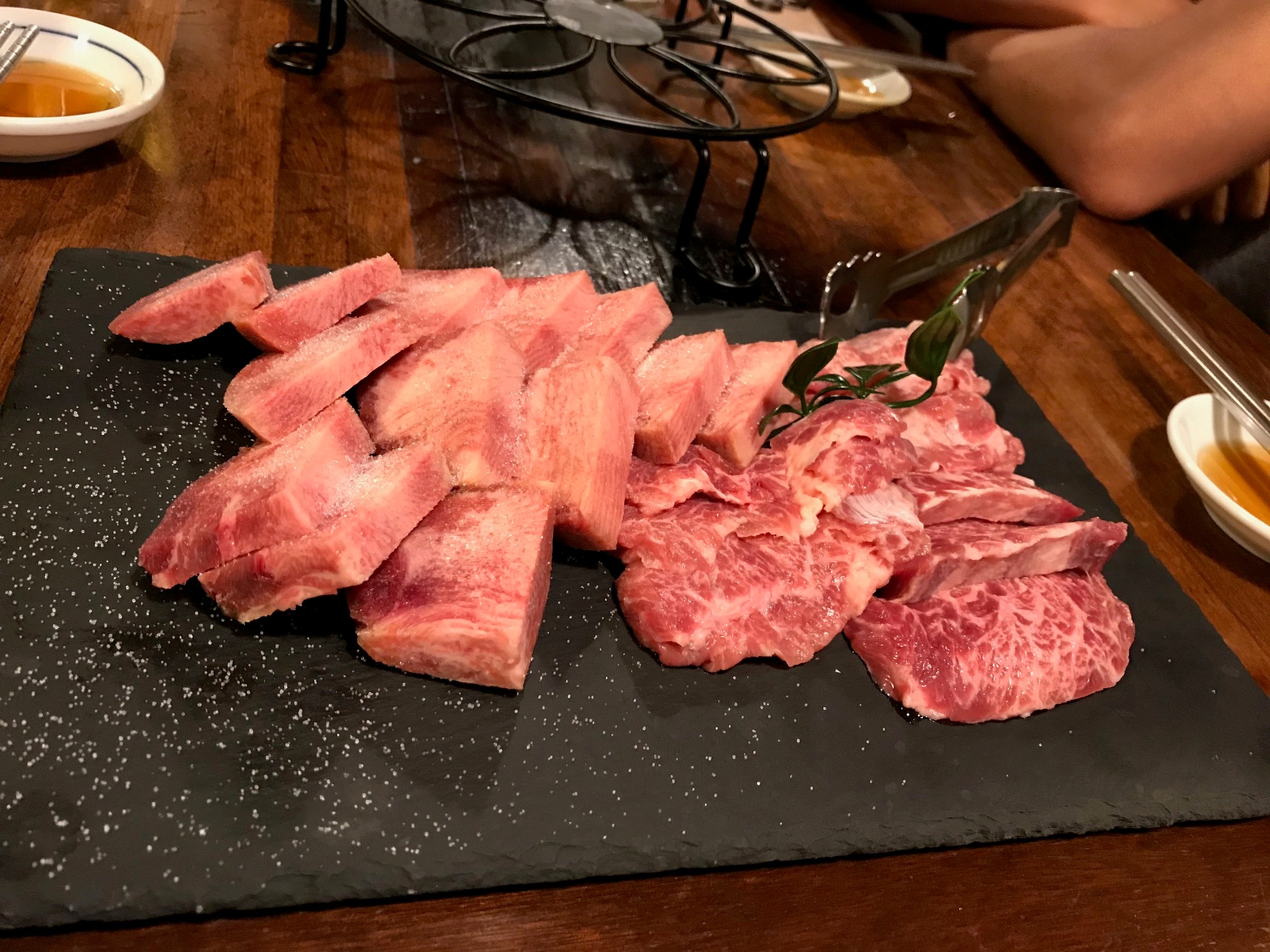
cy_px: 476
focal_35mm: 28
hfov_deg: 63.4
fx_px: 1027
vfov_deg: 49.7
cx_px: 635
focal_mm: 3.99
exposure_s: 1/8
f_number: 1.8
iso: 100
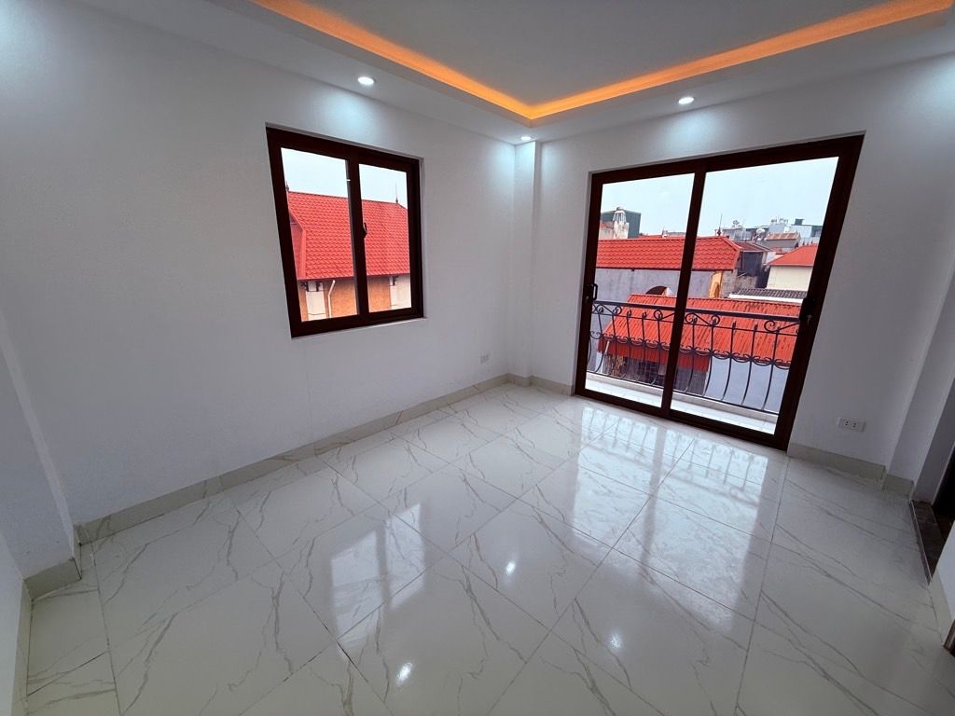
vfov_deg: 85.7
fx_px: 386
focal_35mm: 14
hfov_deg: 102.1
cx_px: 478
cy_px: 358
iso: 50
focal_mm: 2.22
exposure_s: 1/184
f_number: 2.2
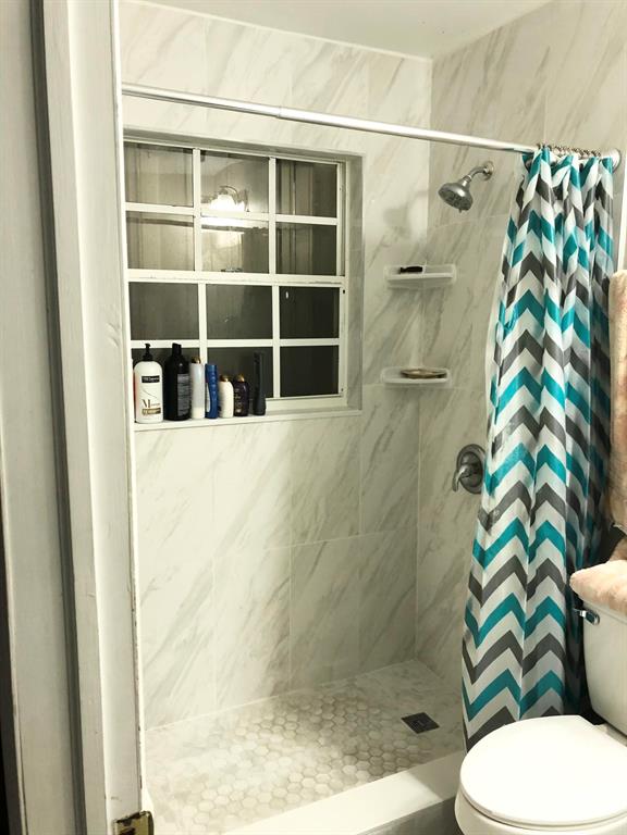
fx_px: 676
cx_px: 314
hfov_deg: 49.7
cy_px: 418
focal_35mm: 28
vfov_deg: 63.4
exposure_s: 1/15
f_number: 1.8
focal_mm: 3.99
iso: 40
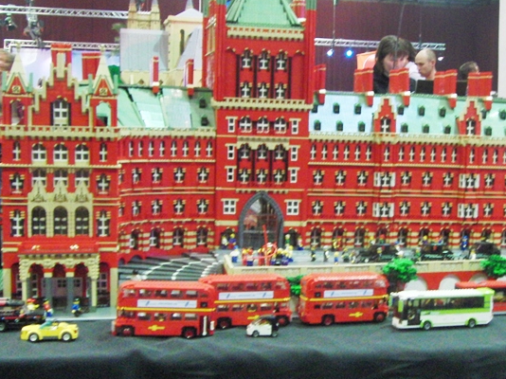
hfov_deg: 27.2
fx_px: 1037
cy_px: 232
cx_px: 342
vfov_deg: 20.7
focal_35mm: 71
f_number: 3
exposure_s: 1/15
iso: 400
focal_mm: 6.5
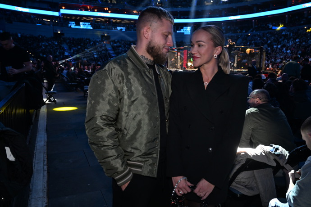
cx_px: 156
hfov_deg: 61.9
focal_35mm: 30
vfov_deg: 43.6
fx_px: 259
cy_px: 104
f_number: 4.5
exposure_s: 1/125
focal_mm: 30
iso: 2000
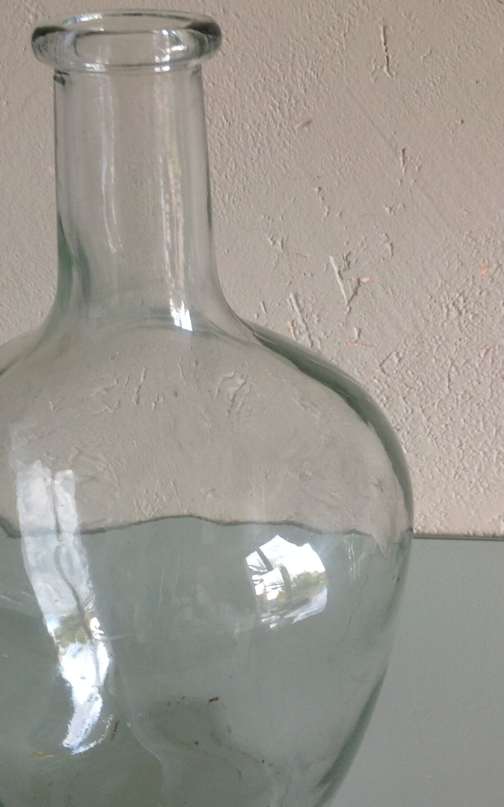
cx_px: 167
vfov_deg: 38.2
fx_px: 1165
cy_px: 433
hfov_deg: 24.3
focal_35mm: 53
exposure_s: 1/17
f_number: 2.4
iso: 50
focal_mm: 4.28
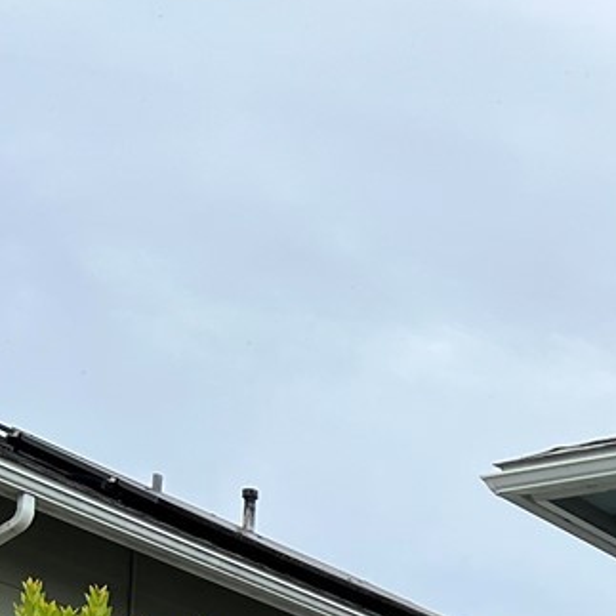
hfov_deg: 13.4
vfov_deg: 13.9
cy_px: 1055
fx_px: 2295
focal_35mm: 114
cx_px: 1175
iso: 50
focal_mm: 5.7
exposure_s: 1/3571
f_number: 1.5
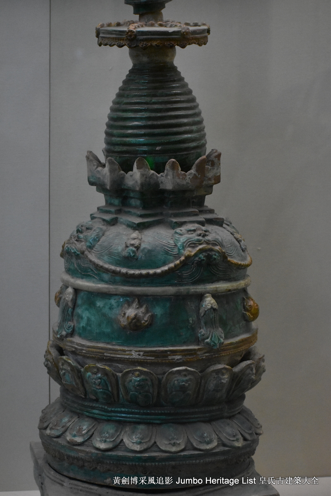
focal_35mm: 105
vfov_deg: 19.4
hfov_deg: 13.1
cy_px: 248
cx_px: 166
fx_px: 1447
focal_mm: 70
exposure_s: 1/125
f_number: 4.5
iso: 5000
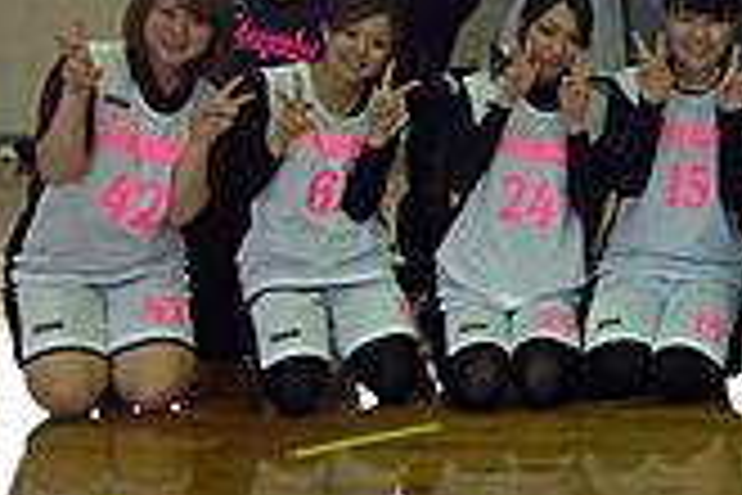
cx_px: 881
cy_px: 90
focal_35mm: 88
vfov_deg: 15.4
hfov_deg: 21.5
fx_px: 1814
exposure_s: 1/40
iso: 80
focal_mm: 4.28
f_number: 2.4
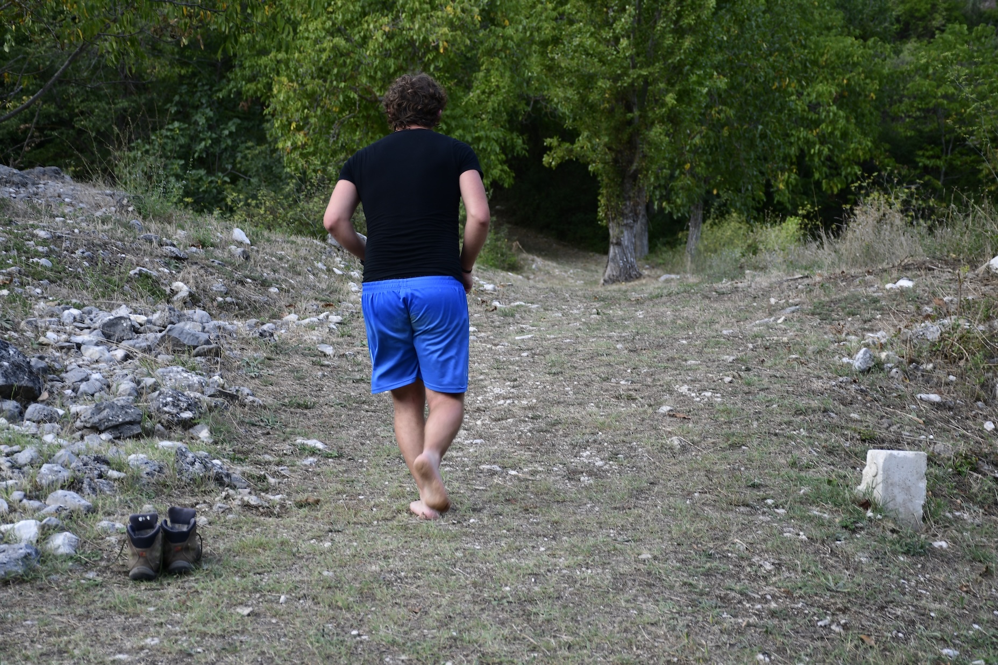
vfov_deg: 17.5
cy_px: 332
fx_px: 2162
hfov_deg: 26.0
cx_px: 499
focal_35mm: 78
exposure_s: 1/125
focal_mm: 52
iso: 250
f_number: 4.8
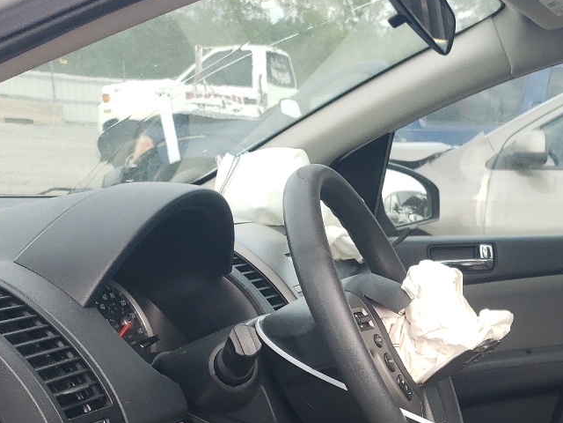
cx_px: 582
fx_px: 1057
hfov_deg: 27.8
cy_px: 446
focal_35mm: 65
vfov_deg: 21.6
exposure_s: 1/357
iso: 50
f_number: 1.5
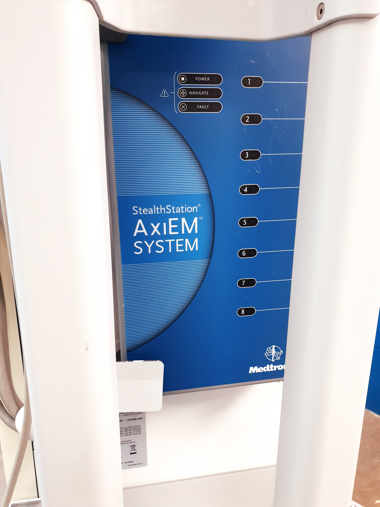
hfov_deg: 53.1
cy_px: 254
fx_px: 381
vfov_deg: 67.3
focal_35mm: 26
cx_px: 190
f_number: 2.4
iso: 320
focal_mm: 4.3
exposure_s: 1/25
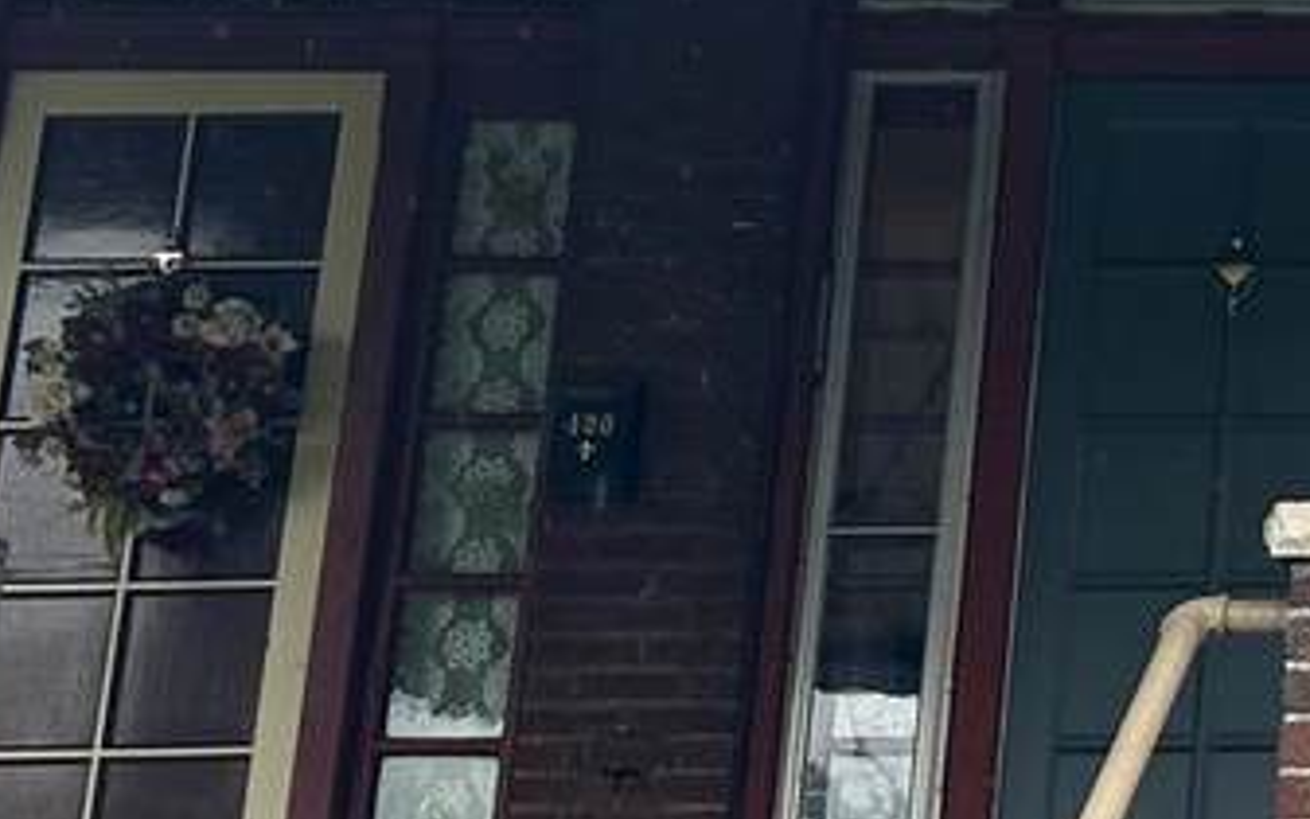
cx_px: 2261
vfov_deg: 13.4
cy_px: 101
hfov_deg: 17.8
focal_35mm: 97
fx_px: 3463
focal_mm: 6.86
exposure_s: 1/435
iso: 80
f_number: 1.78
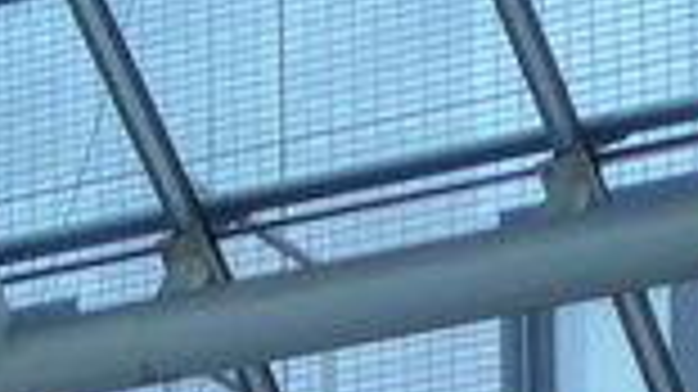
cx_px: -423
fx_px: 6382
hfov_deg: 6.2
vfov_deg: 3.3
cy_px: 1838
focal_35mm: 345
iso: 80
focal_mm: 8.4
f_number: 2.8
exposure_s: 1/160
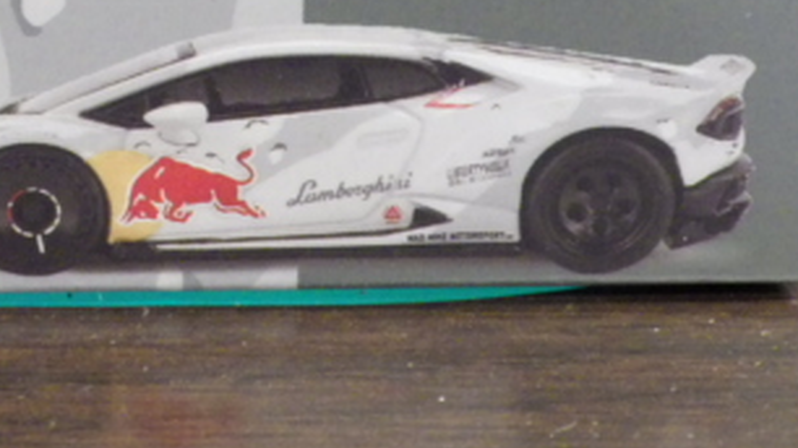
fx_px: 2412
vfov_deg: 10.5
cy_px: -36
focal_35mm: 114
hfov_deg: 18.5
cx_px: 86
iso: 1000
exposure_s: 1/25
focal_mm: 9
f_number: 3.8
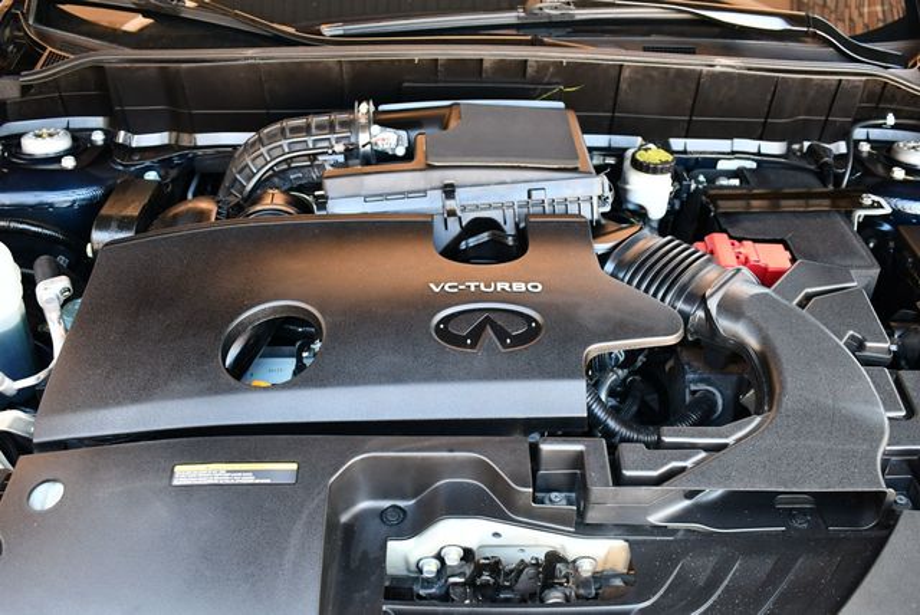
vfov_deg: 36.9
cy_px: 308
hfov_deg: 53.1
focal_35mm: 36
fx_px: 921
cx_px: 460
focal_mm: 18
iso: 900
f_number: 3.5
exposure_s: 1/125
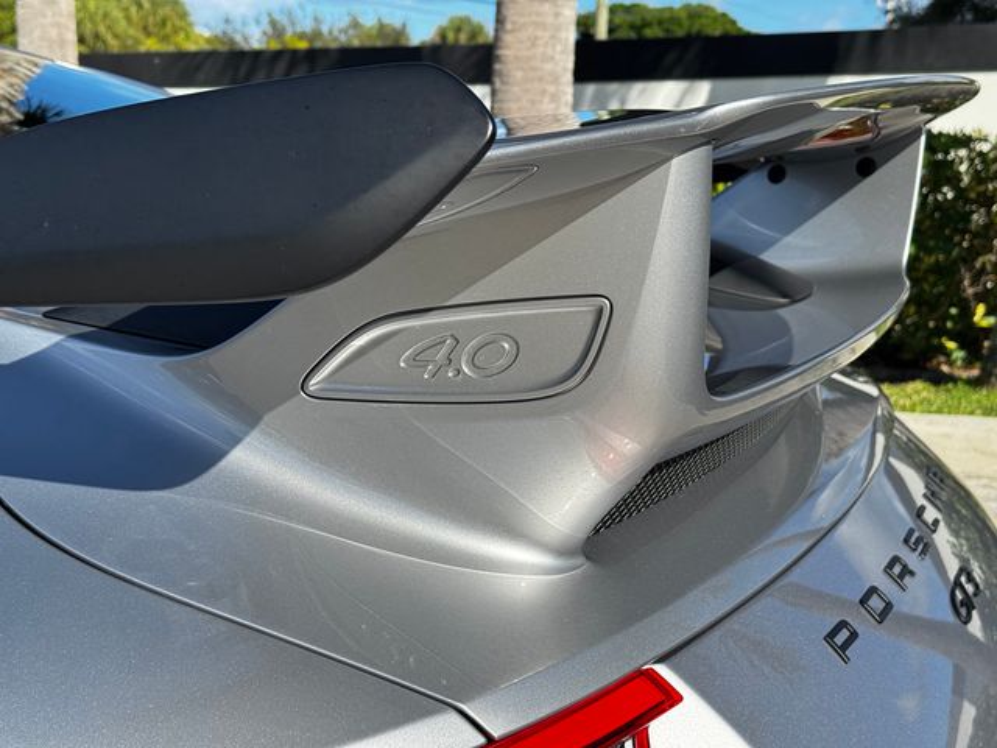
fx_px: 1382
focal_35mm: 48
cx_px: 498
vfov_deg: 30.3
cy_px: 374
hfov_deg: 39.7
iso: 64
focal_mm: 6.76
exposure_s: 1/2513
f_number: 1.78
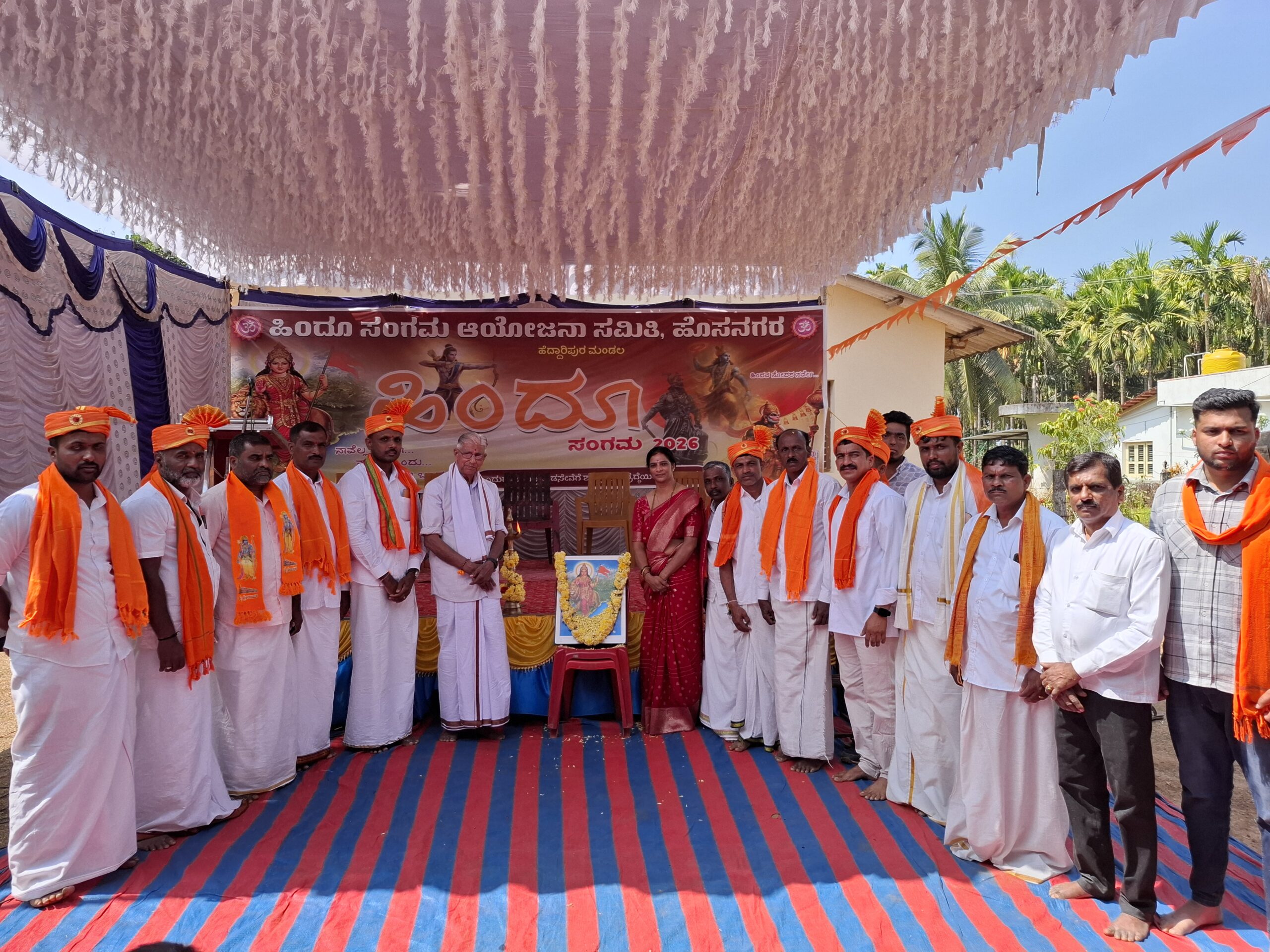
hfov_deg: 73.9
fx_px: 844
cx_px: 635
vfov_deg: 58.9
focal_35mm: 23
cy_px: 476
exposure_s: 1/926
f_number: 1.8
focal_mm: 5.54
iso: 50
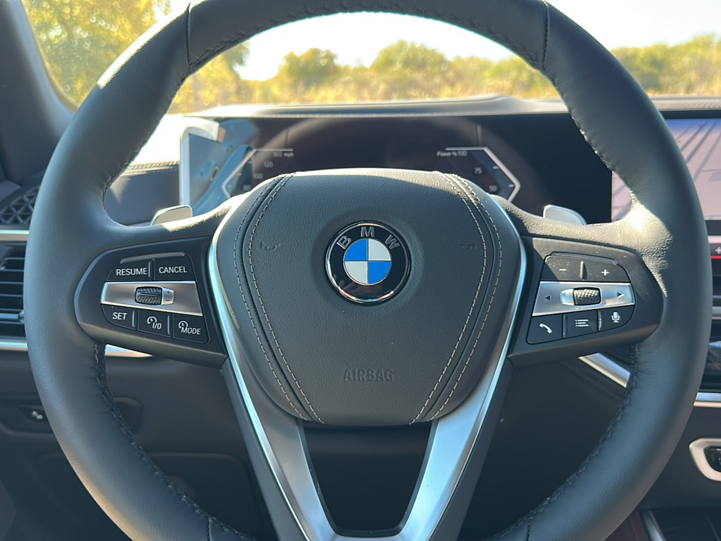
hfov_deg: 69.4
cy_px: 270
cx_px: 360
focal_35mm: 25
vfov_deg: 54.9
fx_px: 521
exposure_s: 1/237
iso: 100
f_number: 1.78
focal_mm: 6.86
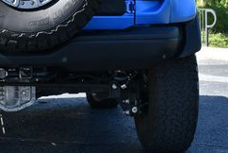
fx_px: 837
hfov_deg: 15.3
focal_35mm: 132
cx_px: 9
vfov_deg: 10.3
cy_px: -3
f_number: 6.3
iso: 200
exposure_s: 1/250
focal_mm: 25
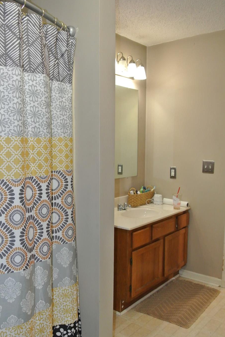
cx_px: 100
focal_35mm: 33
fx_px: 309
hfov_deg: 40.0
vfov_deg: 57.1
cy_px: 185
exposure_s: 1/60
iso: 800
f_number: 3.5
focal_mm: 11
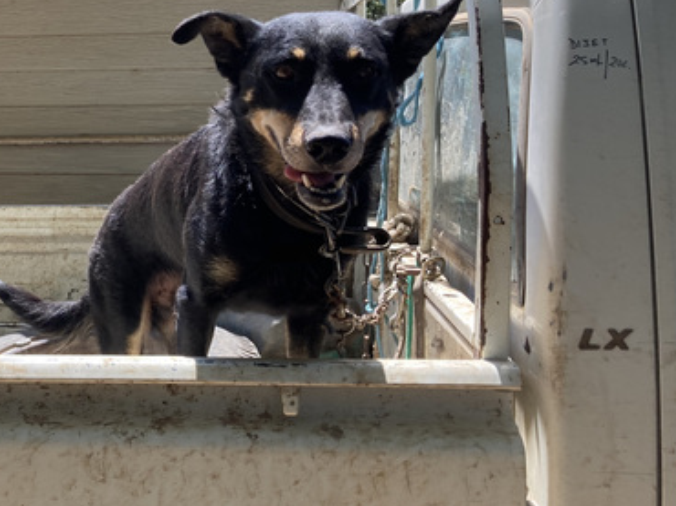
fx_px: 976
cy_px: 237
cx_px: 108
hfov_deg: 36.5
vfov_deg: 29.1
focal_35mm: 50
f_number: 1.8
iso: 20
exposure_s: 1/480
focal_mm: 3.99
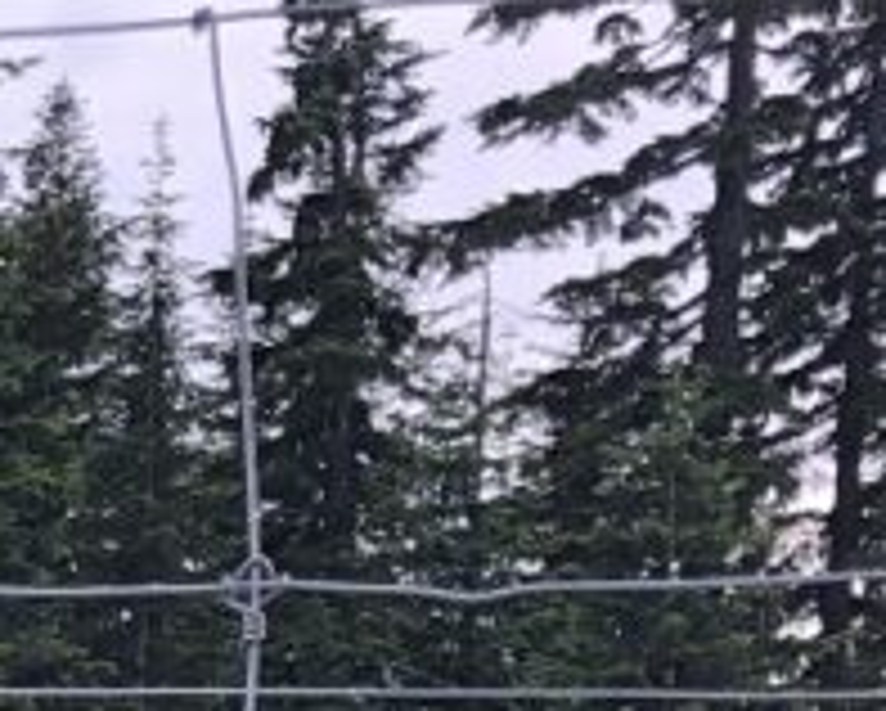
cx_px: -868
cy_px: 1724
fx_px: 3727
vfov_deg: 9.6
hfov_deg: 12.1
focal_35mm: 142
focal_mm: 3.99
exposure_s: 1/176
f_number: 1.8
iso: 20
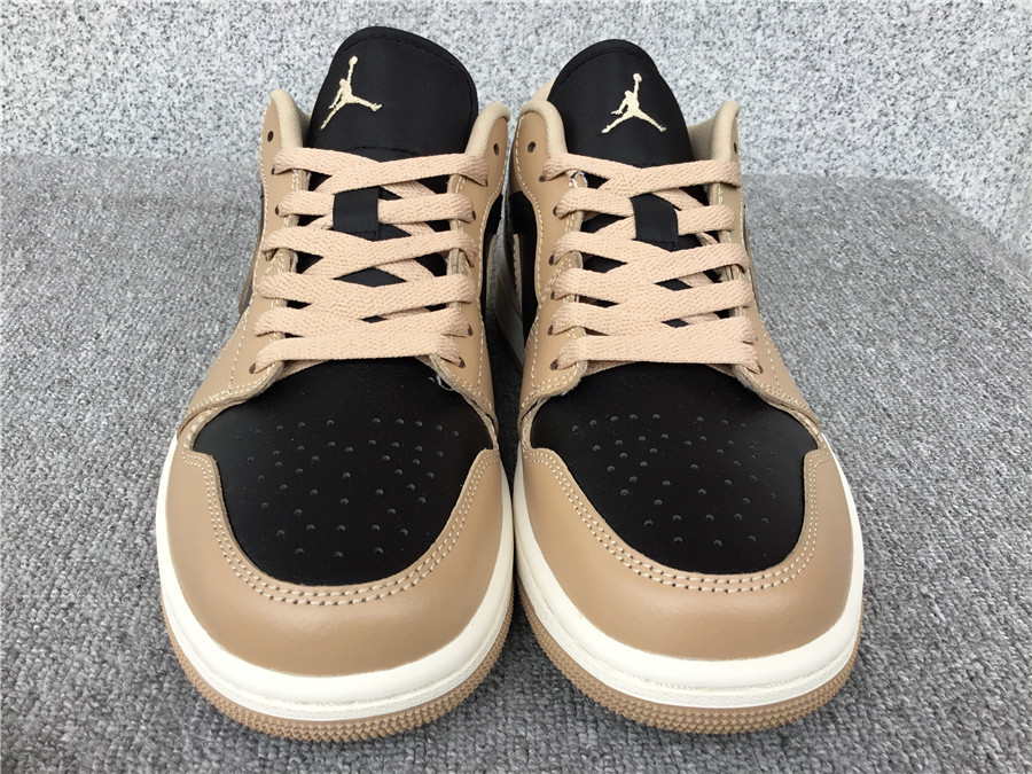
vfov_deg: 45.4
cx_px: 516
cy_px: 387
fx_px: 924
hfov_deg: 58.4
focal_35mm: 31
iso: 25
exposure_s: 1/126
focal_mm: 3.3
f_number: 2.4
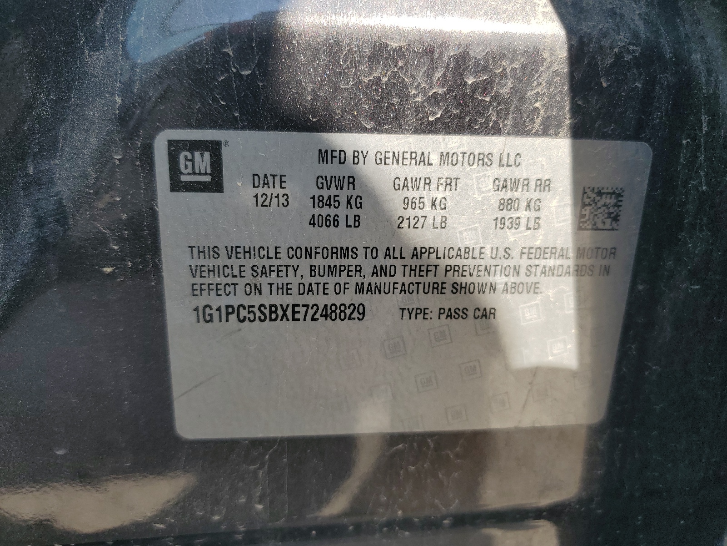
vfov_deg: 53.1
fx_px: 546
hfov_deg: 67.3
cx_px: 364
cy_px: 273
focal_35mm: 26
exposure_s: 1/833
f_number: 1.5
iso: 50
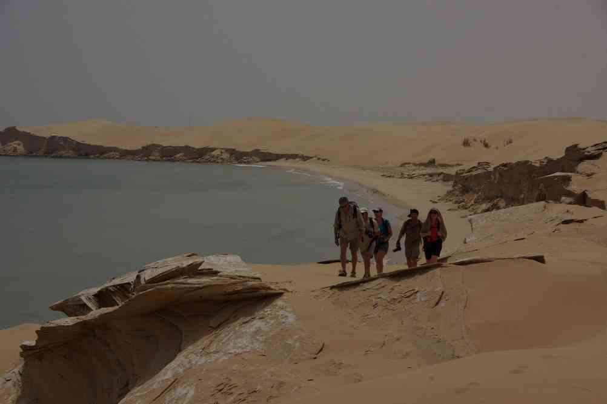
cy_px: 202
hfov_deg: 23.4
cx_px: 304
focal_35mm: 87
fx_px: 1465
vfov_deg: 15.7
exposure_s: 1/750
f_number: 11
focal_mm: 57.5
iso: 100
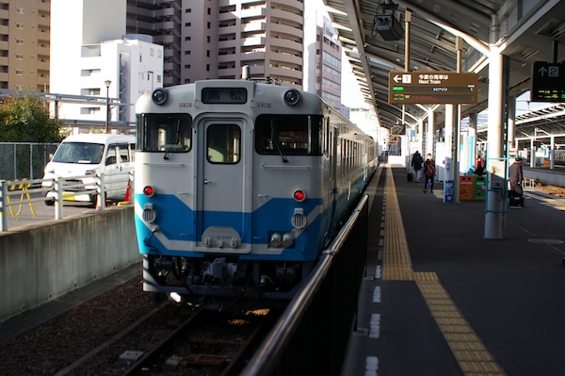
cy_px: 188
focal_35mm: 42
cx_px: 282
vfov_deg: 31.8
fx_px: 659
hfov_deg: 46.4
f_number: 4
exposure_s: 1/1000
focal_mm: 28
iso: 400
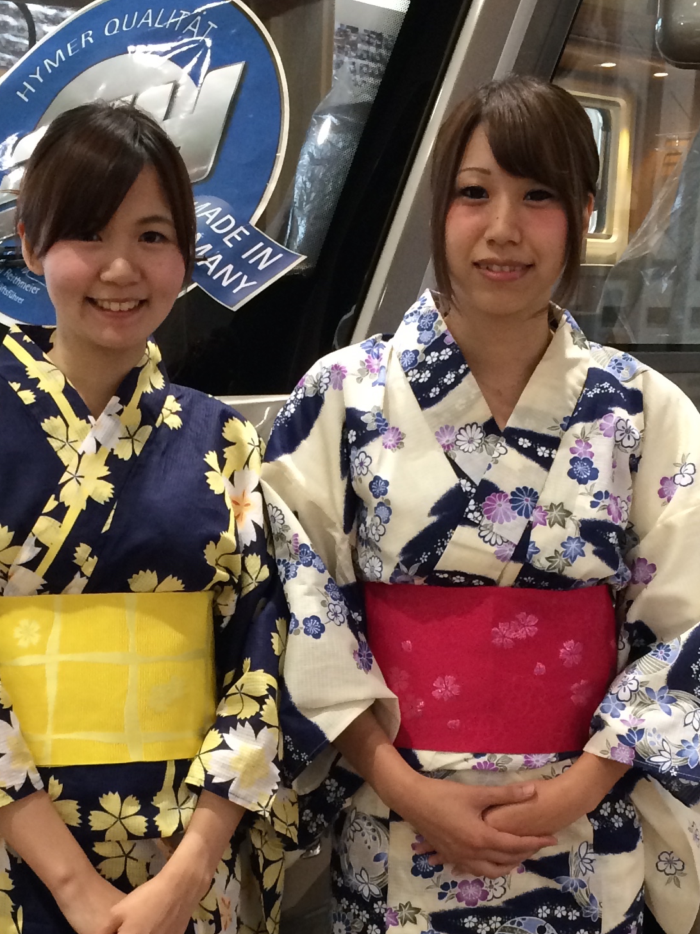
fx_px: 1753
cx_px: 244
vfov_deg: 29.4
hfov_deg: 22.5
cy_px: 692
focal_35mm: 65
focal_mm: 4.15
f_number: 2.2
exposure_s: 1/30
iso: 160
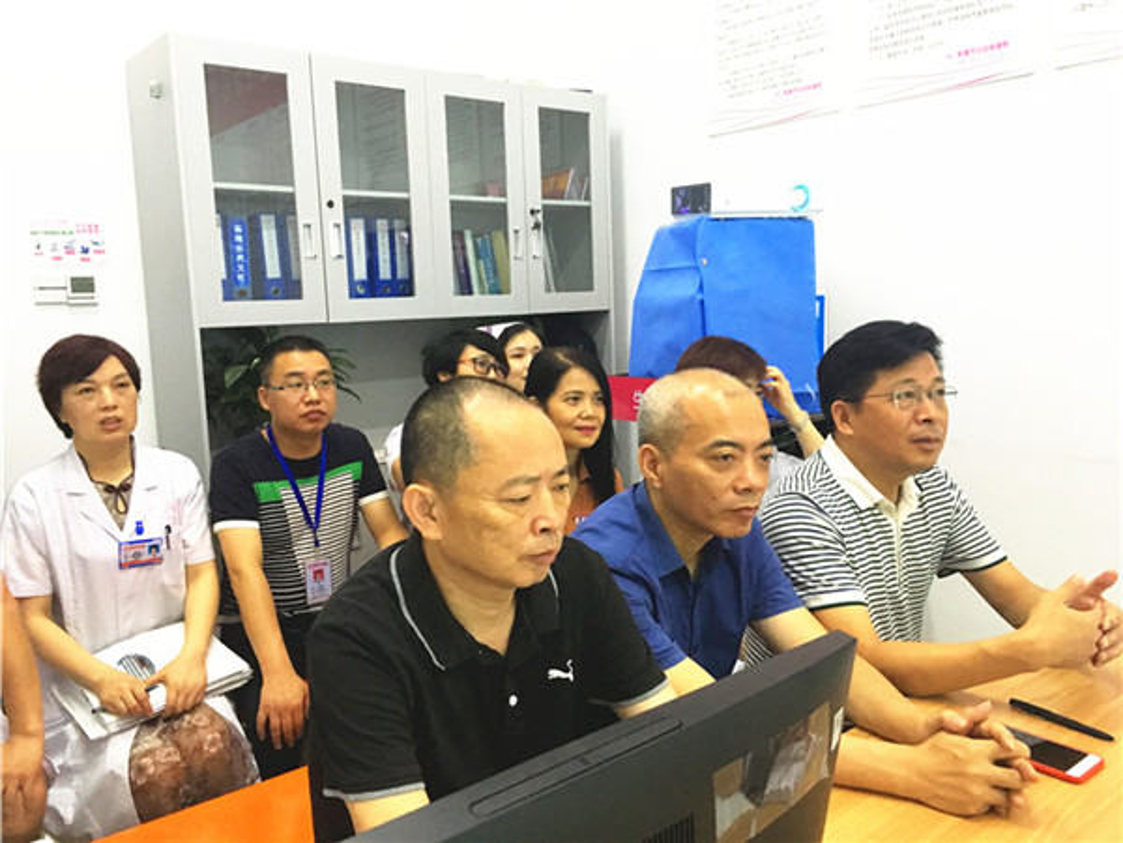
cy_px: 422
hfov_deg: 61.7
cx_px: 562
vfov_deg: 48.2
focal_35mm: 29
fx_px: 941
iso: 250
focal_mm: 4.15
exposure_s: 1/17
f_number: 2.2
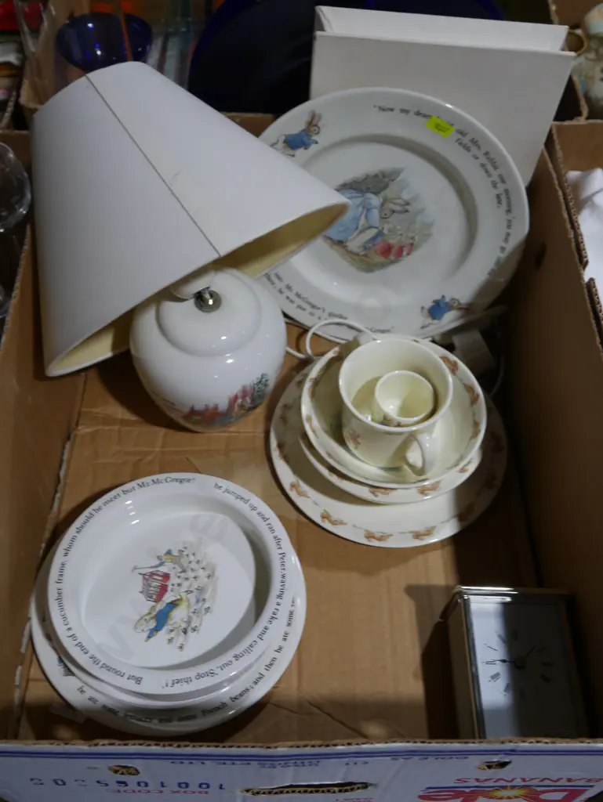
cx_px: 302
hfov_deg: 39.7
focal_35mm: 36
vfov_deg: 51.3
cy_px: 401
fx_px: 835
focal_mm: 18
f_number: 4
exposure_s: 1/100
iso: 200
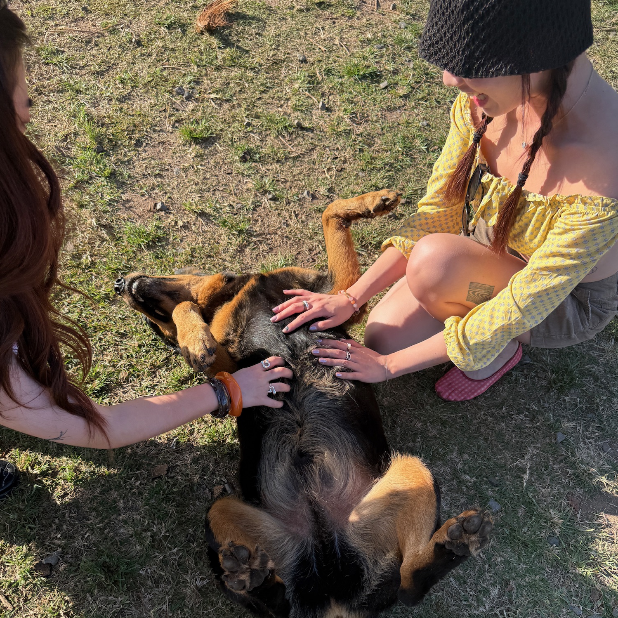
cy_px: 401
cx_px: 303
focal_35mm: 29
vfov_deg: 54.7
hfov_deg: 55.6
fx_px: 586
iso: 100
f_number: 1.78
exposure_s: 1/1585
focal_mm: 6.76
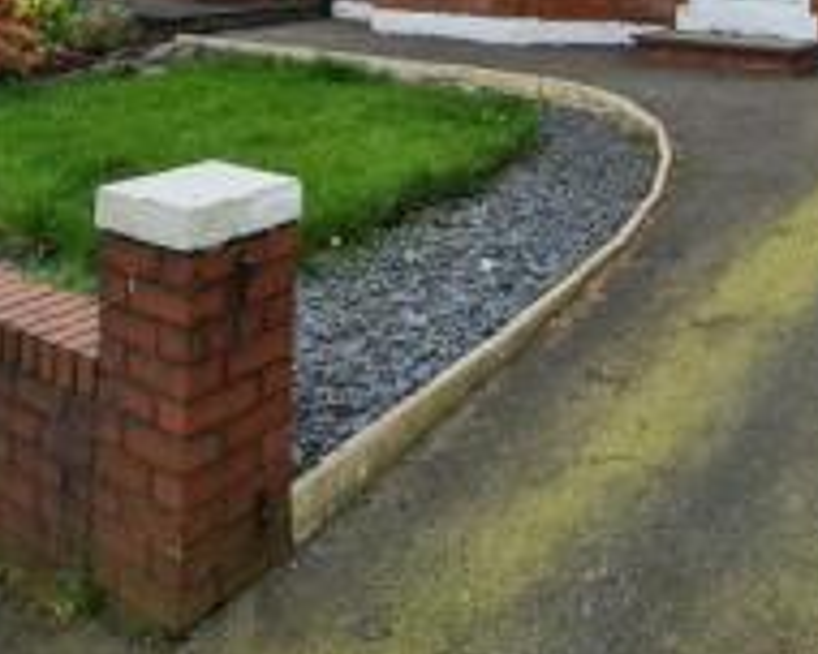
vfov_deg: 31.5
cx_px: 553
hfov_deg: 46.0
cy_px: -144
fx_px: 944
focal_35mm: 39
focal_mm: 2.22
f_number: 2.2
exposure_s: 1/900
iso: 64
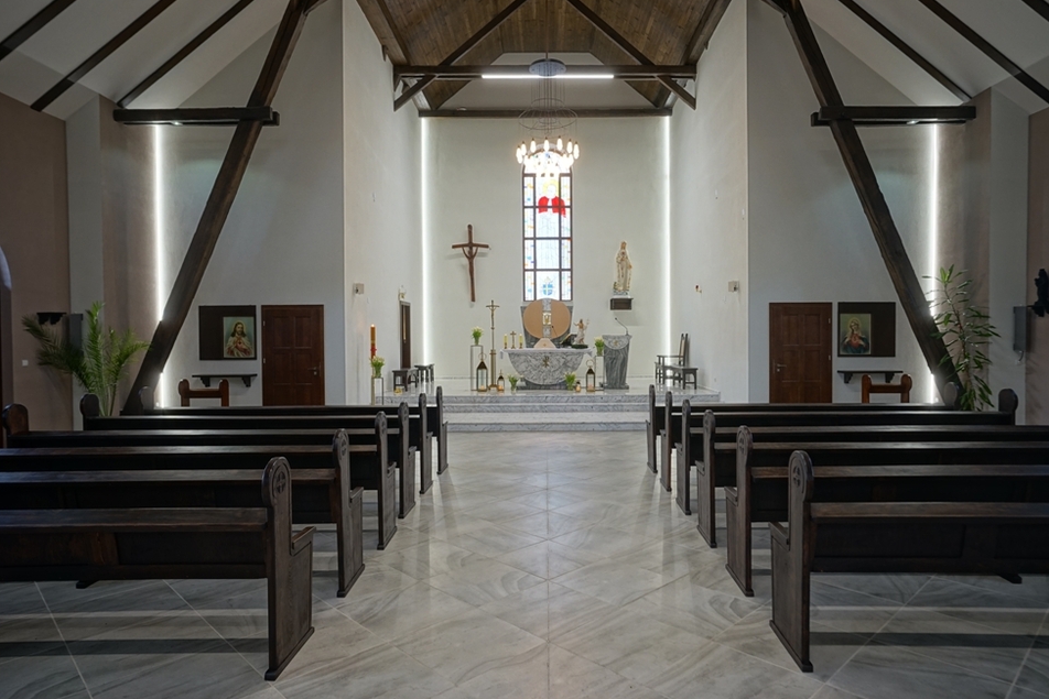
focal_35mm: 21
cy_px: 348
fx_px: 612
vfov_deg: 59.5
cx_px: 550
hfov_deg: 81.1
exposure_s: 1/20
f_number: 6.3
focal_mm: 20
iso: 640
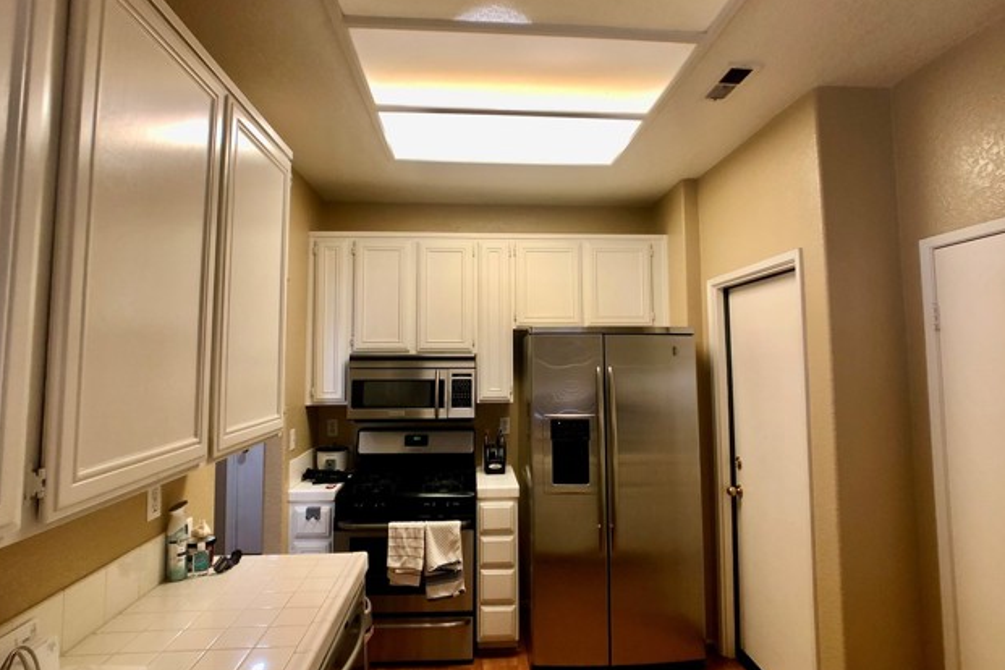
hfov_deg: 61.9
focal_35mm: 30
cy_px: 325
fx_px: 837
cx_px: 500
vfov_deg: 43.6
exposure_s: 1/15
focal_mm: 4
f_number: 1.8
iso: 50
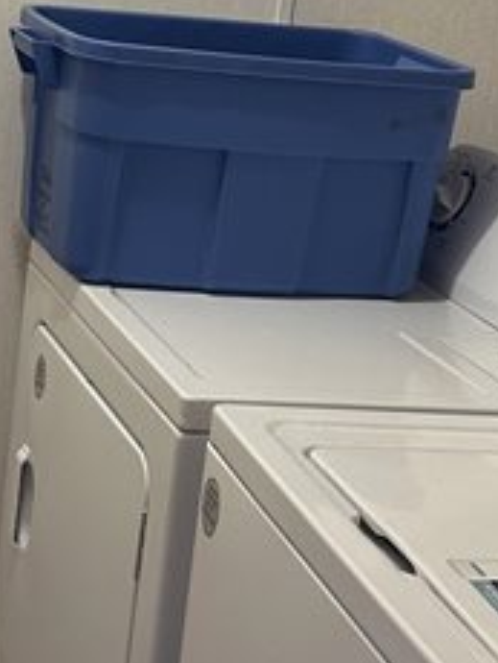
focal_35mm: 100
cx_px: 32
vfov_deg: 19.6
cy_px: 225
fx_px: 1915
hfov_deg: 14.6
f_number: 1.78
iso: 125
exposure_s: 1/60
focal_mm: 6.86
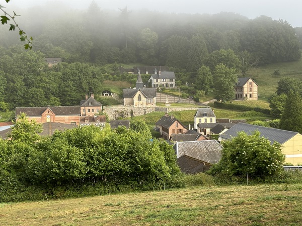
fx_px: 419
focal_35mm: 48
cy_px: 113
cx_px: 151
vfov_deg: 30.3
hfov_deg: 39.7
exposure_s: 1/823
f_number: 1.78
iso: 64
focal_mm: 6.86
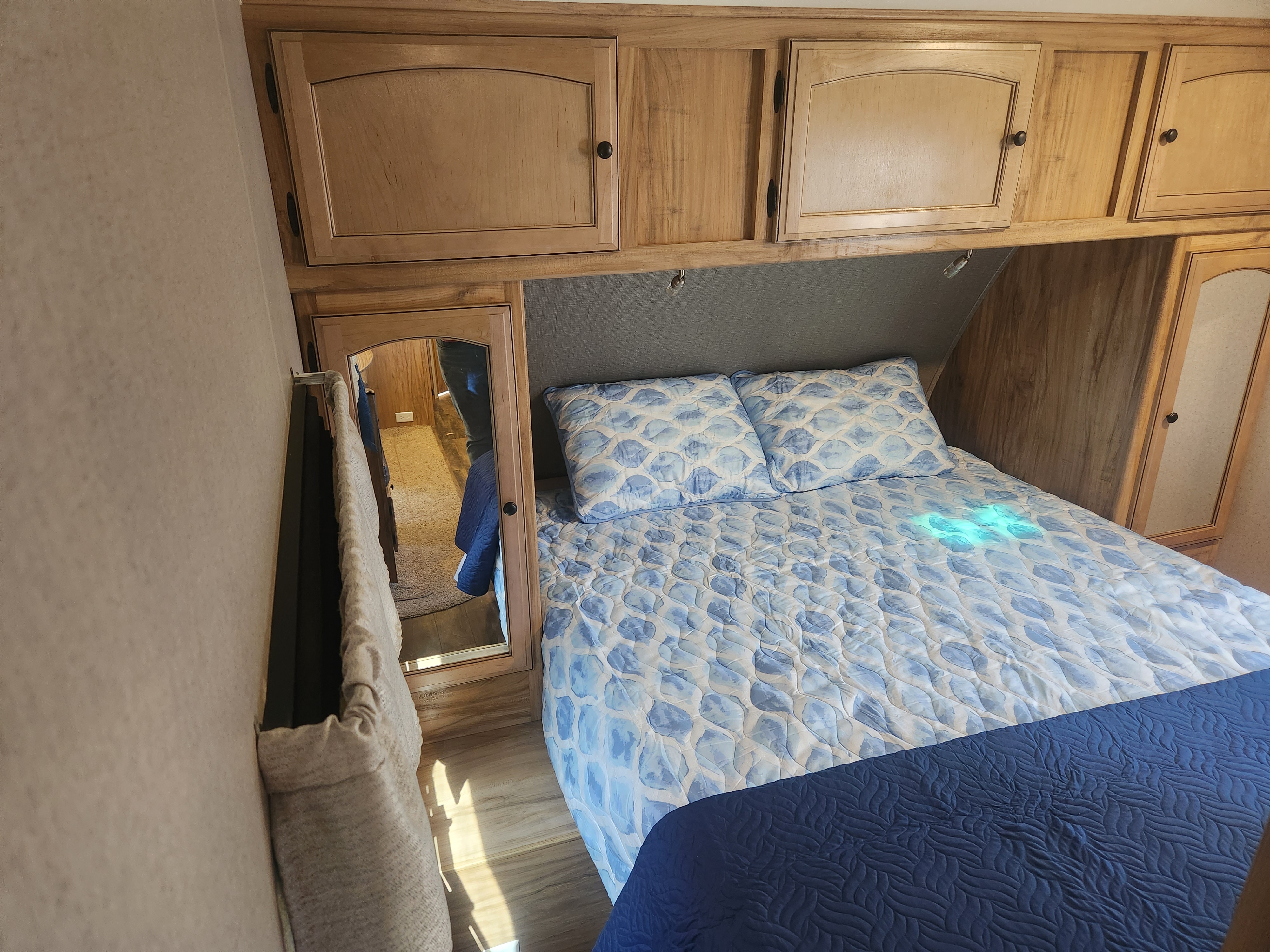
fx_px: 844
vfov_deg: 58.9
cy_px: 476
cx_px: 635
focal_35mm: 23
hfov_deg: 73.9
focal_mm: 5.4
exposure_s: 1/60
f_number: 1.8
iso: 500
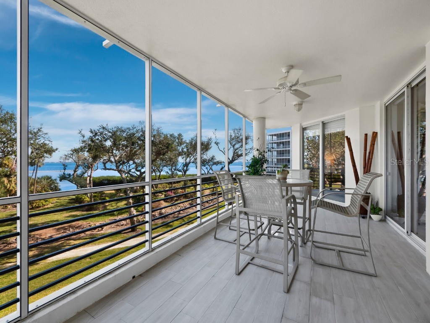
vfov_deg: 85.7
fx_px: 174
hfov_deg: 102.1
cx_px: 215
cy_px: 162
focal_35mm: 14
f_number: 11
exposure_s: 1/30
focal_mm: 7
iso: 400
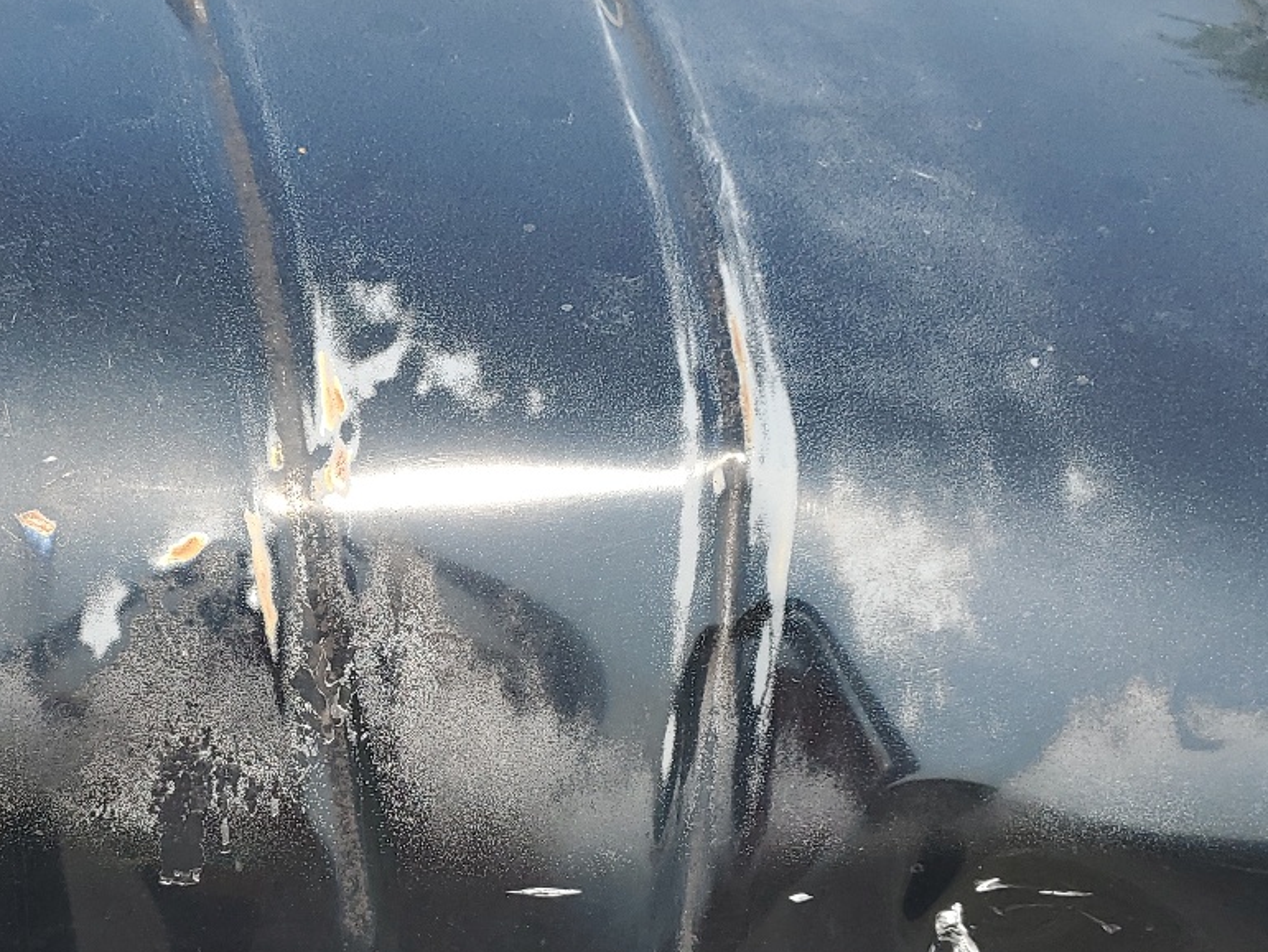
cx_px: 283
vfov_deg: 26.8
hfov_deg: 34.6
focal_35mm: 54
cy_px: 672
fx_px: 1979
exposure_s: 1/1429
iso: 50
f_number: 1.5
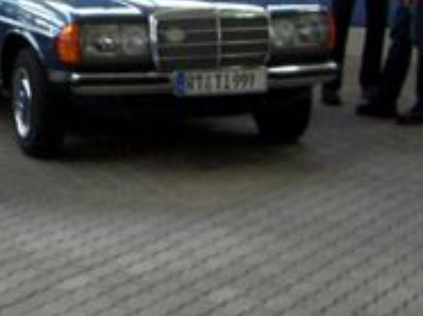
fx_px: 1599
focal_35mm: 131
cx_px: -173
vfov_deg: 11.3
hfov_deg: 14.3
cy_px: 125
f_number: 2.7
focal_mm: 6.2
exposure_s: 1/125
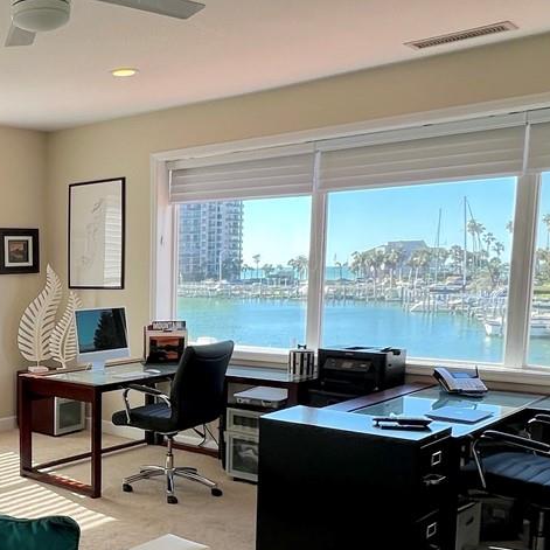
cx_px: -19
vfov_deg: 42.3
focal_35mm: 39
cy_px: 363
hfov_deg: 37.5
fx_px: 701
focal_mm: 1.57
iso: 32
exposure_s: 1/223
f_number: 1.8
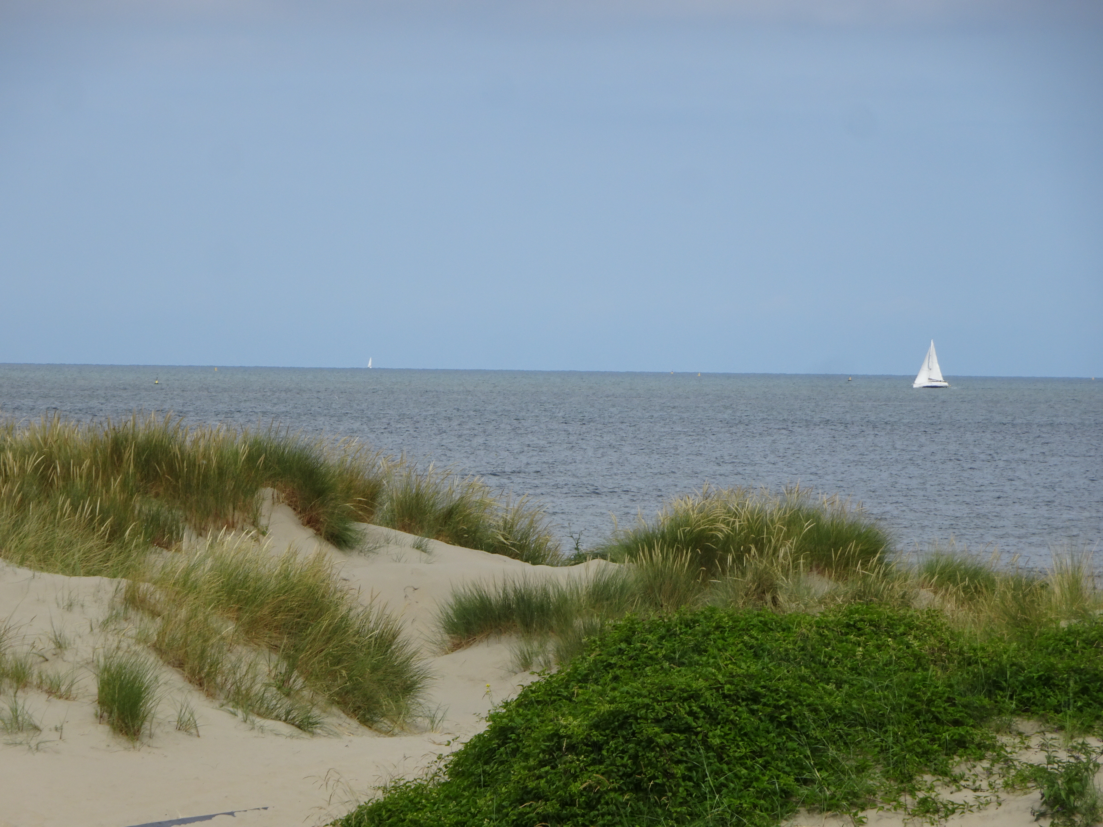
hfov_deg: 8.0
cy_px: 414
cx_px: 552
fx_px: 7870
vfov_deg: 6.0
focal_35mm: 247
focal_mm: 42.14
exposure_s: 1/400
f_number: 6.3
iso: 80
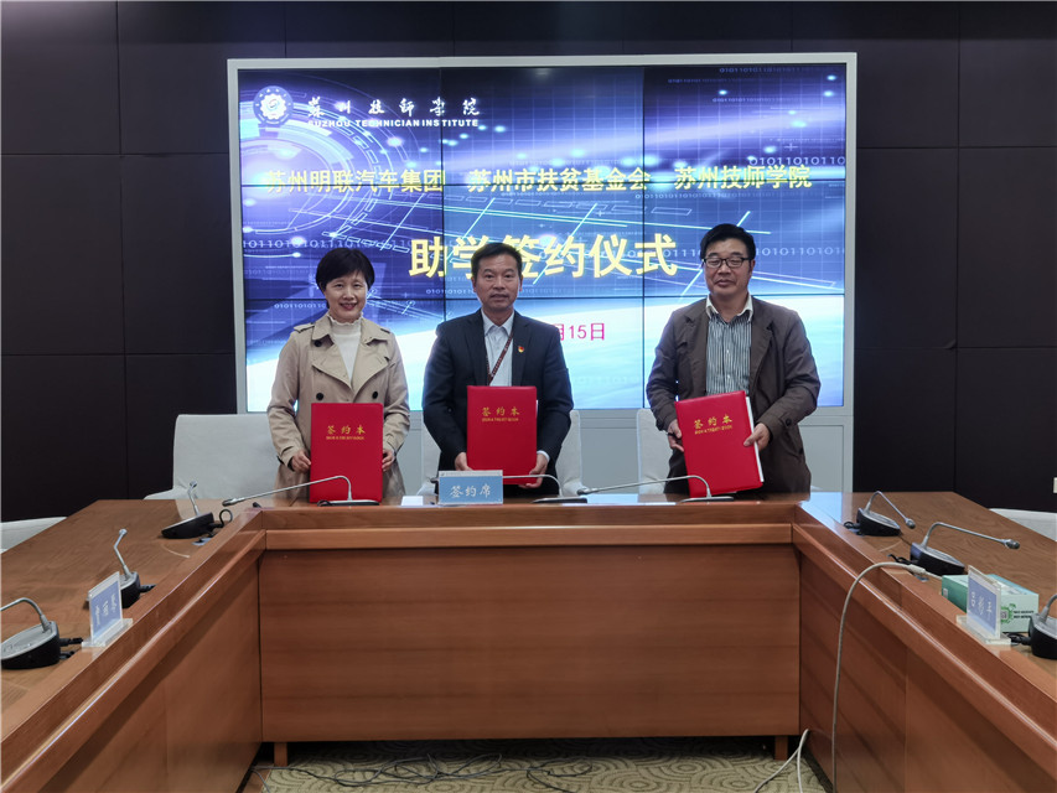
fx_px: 1496
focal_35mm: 49
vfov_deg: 29.7
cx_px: 528
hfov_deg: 38.9
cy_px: 396
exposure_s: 1/50
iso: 125
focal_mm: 6.71
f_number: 1.9
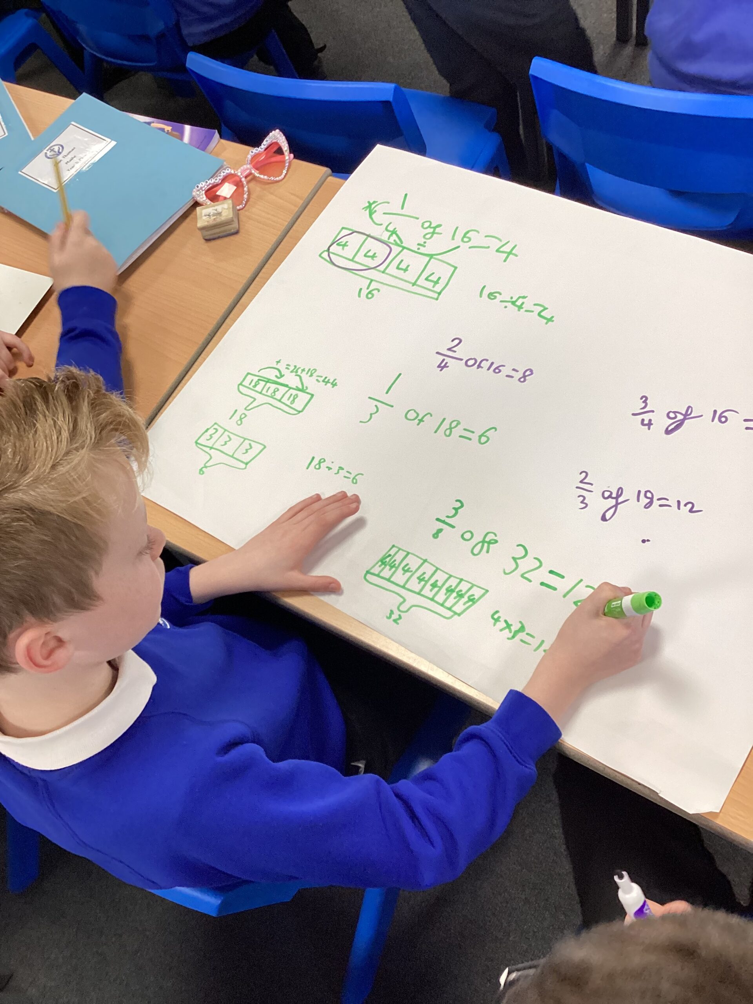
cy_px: 502
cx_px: 376
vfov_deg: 58.4
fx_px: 899
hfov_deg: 45.4
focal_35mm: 31
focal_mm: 3.3
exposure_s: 1/50
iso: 80
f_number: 2.4
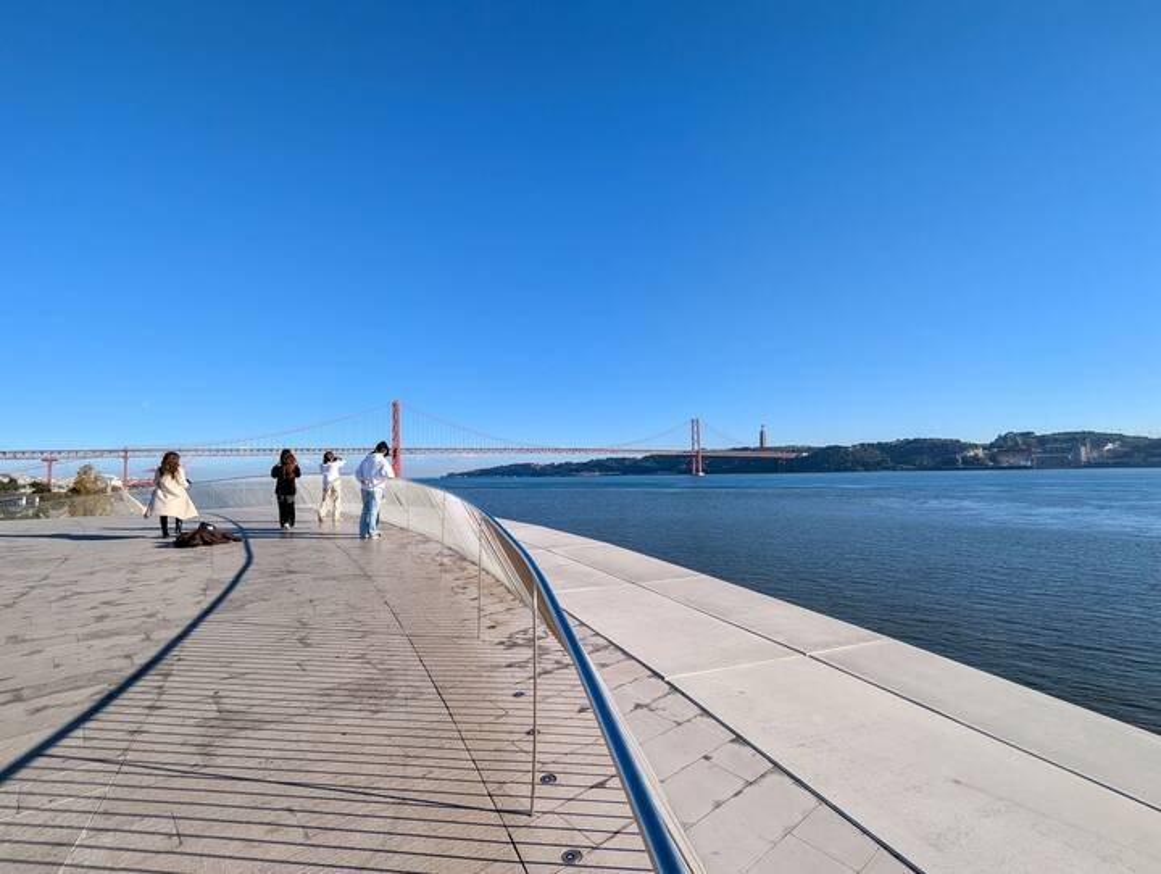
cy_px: 437
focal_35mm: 16
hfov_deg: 94.4
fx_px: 537
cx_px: 580
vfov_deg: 78.2
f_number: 2.2
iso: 45
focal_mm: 2.35
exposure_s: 1/1565
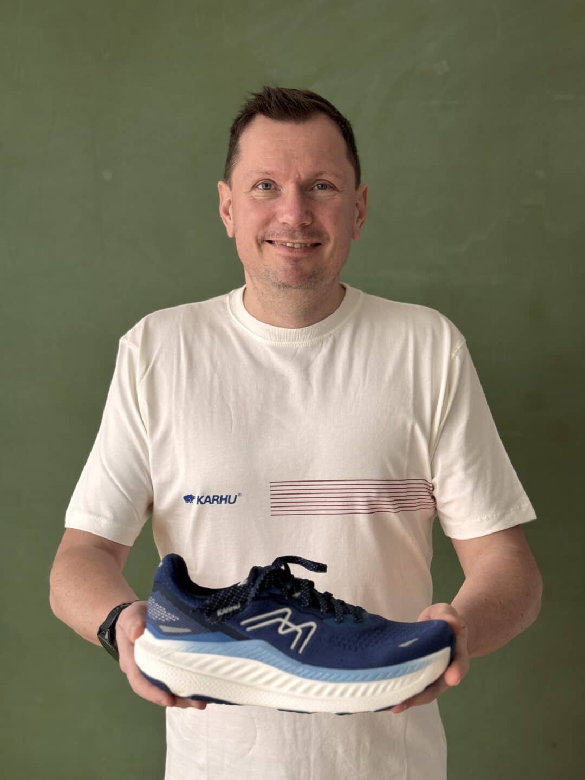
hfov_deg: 30.3
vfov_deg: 39.7
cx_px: 292
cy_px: 390
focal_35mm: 48
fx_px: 1082
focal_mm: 6.76
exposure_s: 1/60
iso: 160
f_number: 1.78
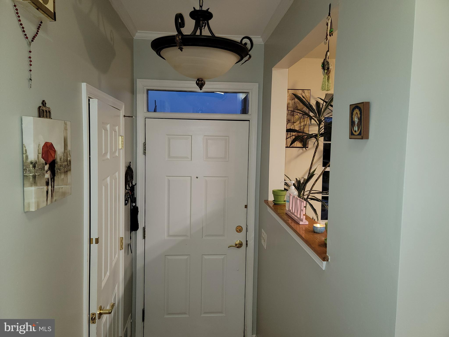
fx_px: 324
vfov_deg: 54.9
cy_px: 168
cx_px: 224
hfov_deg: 69.4
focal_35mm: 25
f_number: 1.8
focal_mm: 7
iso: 100
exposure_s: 1/24
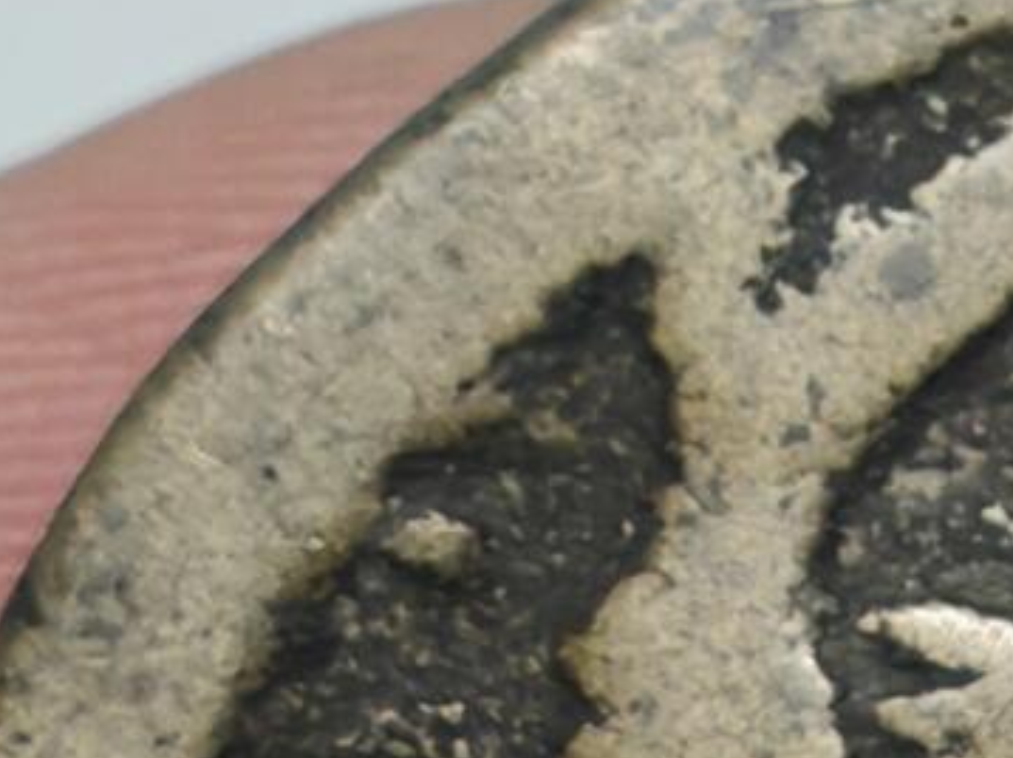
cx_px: 1715
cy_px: 1471
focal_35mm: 478
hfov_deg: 4.1
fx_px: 13979
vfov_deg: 3.1
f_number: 1.6
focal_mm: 7.62
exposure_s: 1/100
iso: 100
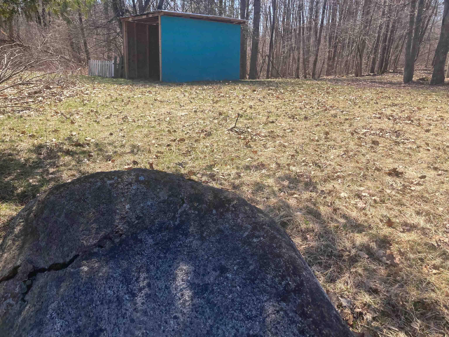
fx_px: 363
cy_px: 168
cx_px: 224
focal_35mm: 28
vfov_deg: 49.7
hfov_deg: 63.4
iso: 20
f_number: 1.8
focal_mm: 3.99
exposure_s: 1/852
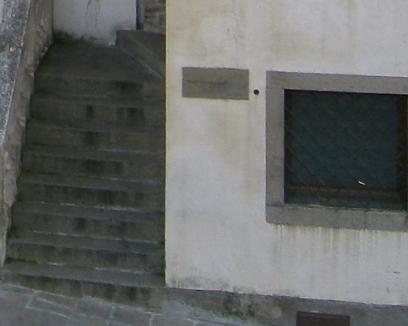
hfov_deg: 14.0
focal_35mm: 128
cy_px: -330
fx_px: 1546
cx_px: -217
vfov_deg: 11.0
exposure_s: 1/200
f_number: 2.8
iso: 80
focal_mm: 4.7
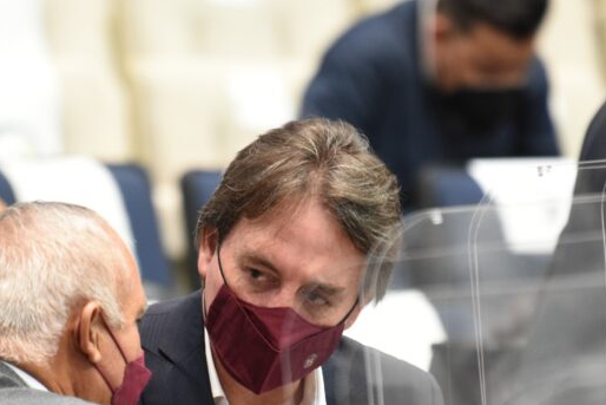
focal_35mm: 598
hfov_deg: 3.4
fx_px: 10069
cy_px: 349
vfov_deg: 2.3
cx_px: 235
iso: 1250
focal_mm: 200
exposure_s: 1/125
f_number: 2.8
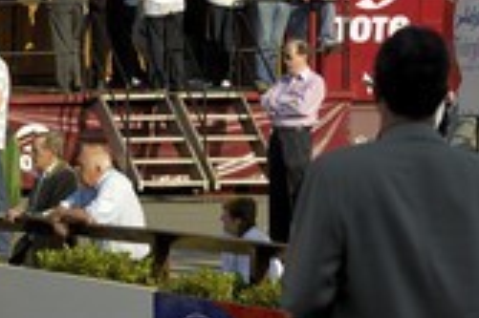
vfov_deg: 4.7
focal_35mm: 294
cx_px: 34
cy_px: 186
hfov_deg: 7.0
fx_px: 3908
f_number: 4.5
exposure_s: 1/750
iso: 100
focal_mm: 78
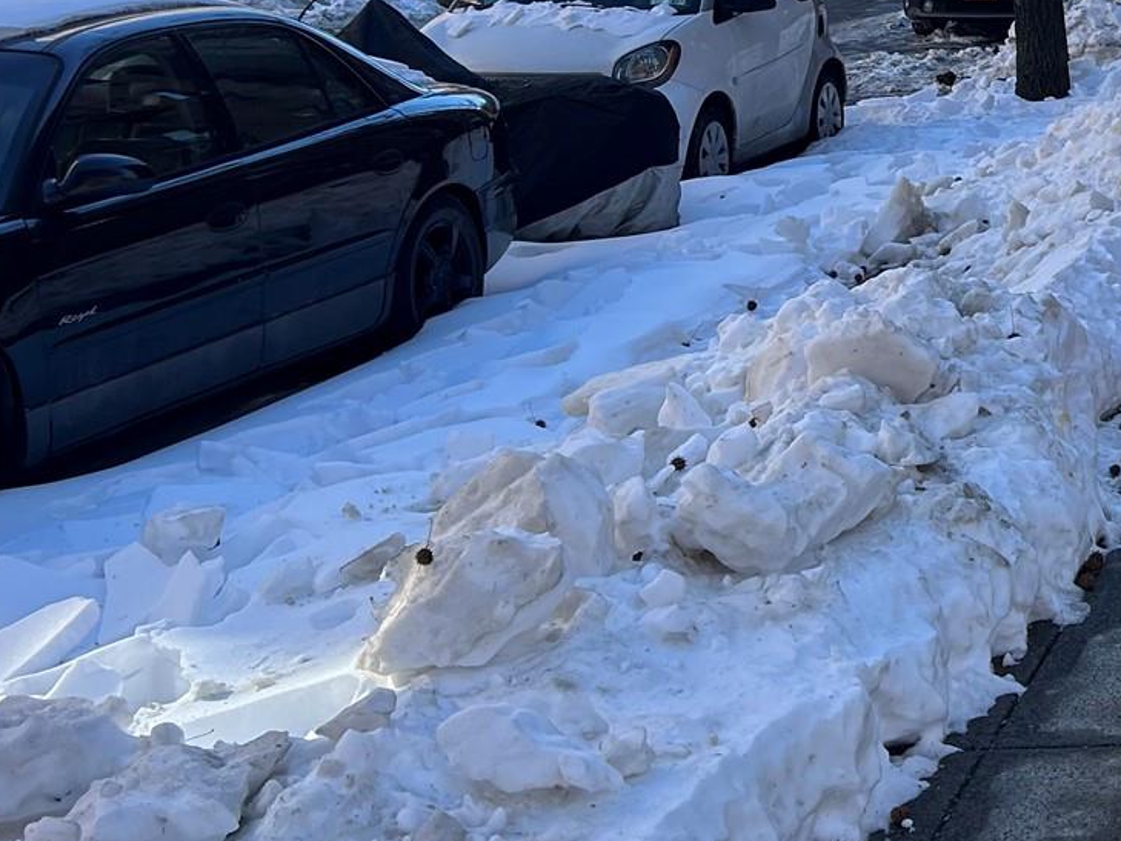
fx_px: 2364
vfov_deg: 19.8
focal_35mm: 73
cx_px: 1259
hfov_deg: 24.7
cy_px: 77
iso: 50
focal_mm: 5.7
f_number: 1.5
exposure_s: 1/1019
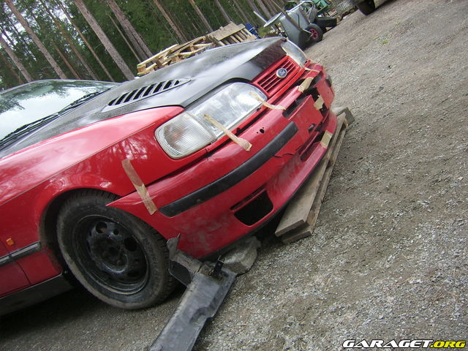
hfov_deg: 52.6
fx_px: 473
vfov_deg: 40.7
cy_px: 176
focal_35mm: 35
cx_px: 234
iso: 50
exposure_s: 1/210
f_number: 2.8
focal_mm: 5.95
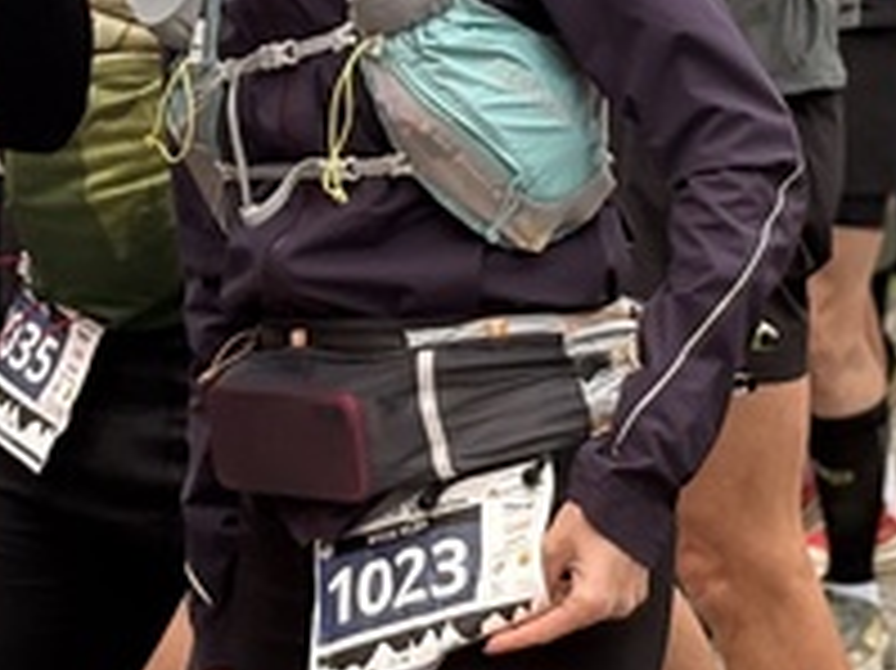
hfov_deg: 8.9
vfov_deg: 6.6
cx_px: 484
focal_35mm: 223
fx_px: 5769
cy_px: 58
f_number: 1.6
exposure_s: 1/277
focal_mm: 5.96
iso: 50
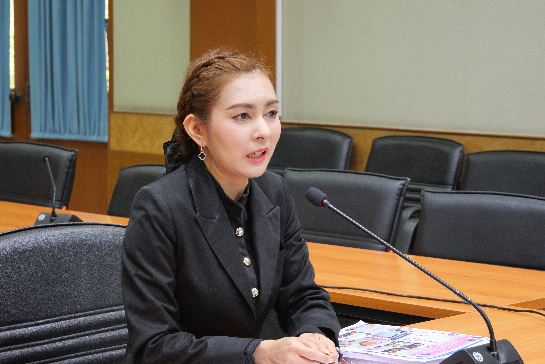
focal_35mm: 103
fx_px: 1560
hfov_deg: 19.8
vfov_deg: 13.3
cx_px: 272
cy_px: 182
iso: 3200
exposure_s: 1/40
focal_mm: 50
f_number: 5.6
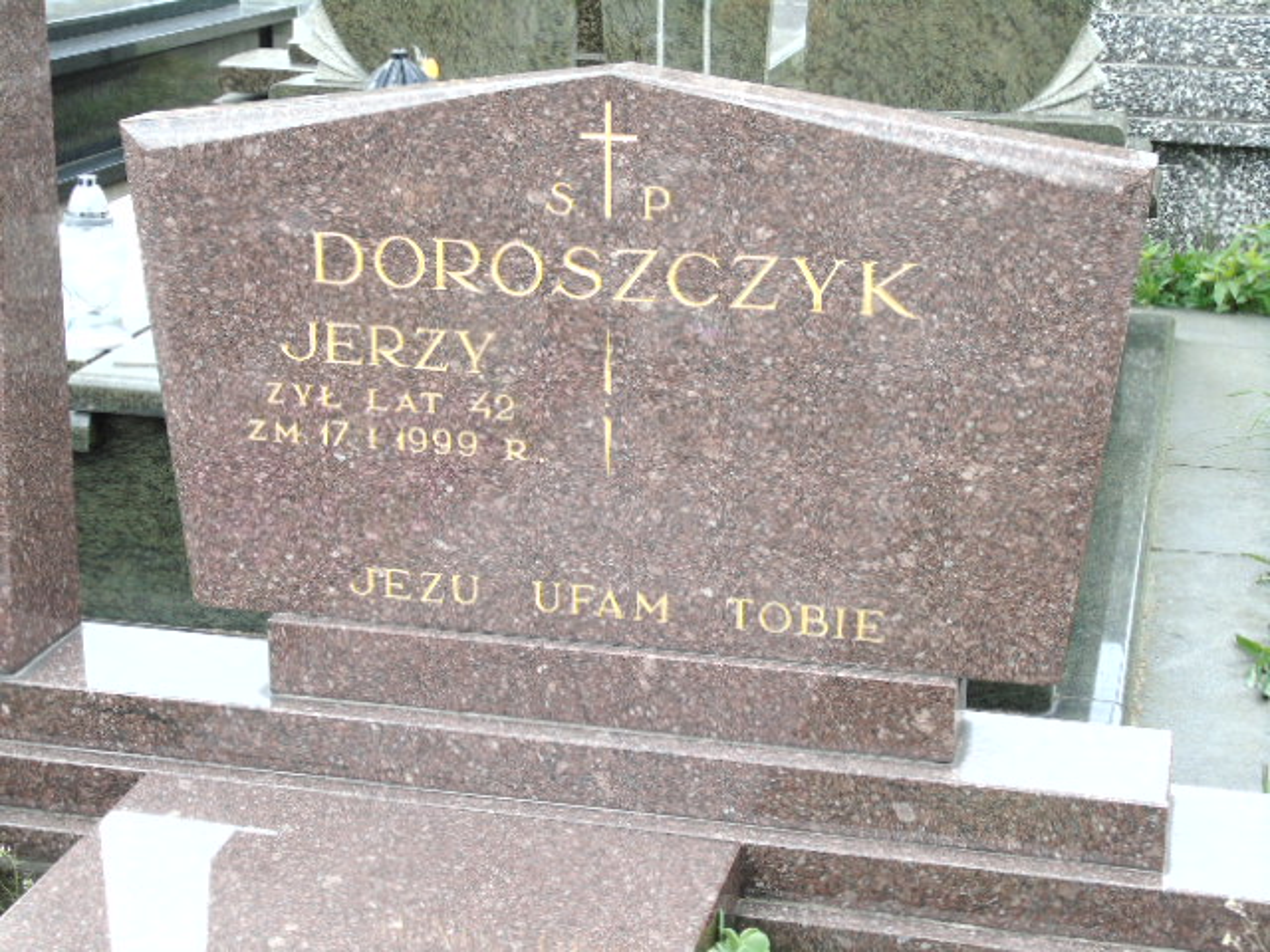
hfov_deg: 31.2
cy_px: 476
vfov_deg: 23.7
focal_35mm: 62
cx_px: 635
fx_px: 2275
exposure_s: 1/60
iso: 80
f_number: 4.5
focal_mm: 11
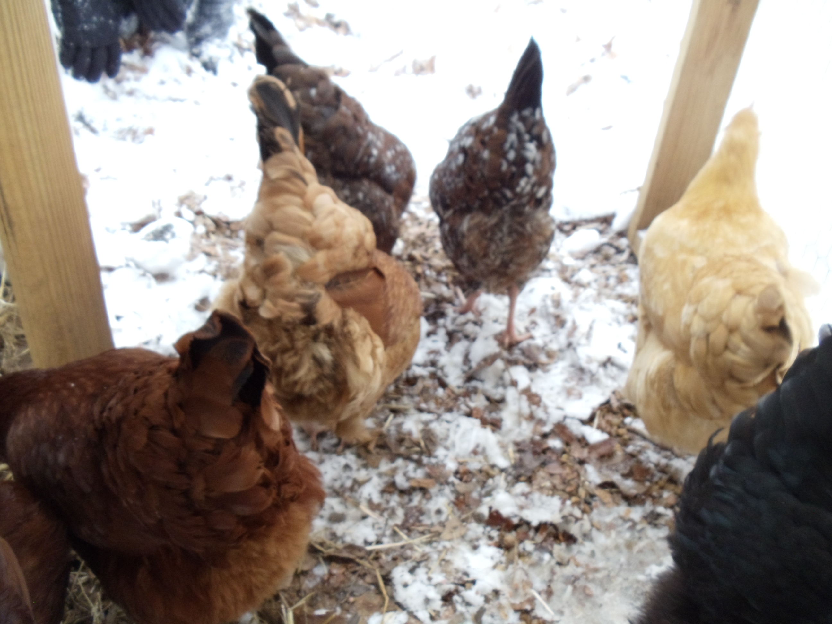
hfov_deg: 42.9
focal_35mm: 44
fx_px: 1058
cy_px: 312
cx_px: 416
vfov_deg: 32.9
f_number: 3.5
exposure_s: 1/50
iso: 400
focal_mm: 6
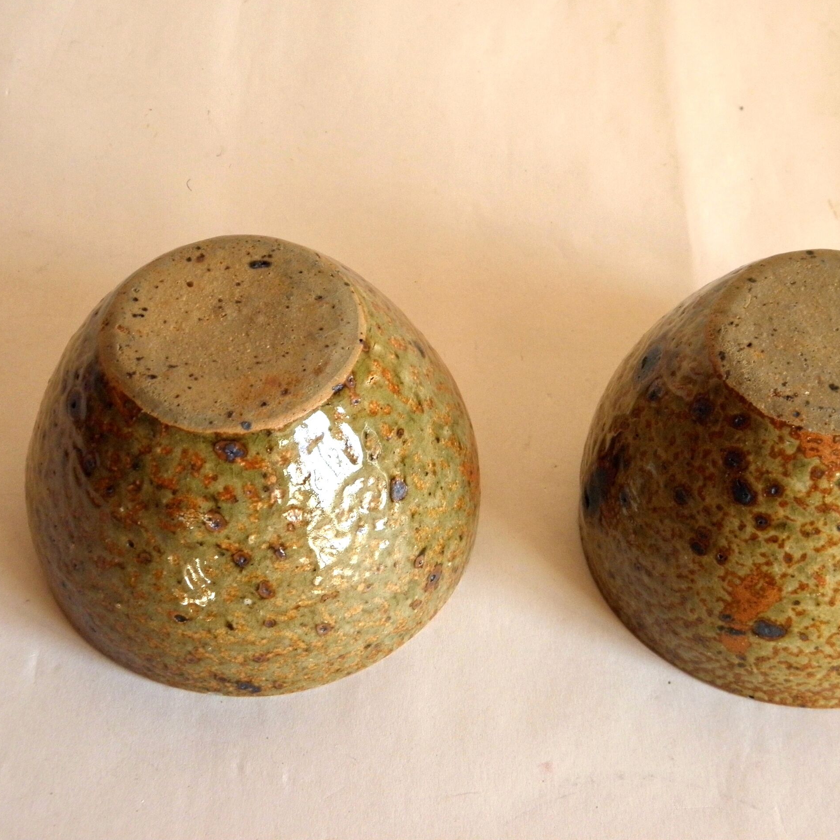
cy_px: 419
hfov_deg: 26.8
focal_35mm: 64
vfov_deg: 26.9
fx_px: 1757
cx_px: 525
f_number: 4.1
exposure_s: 1/30
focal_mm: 9.7
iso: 200
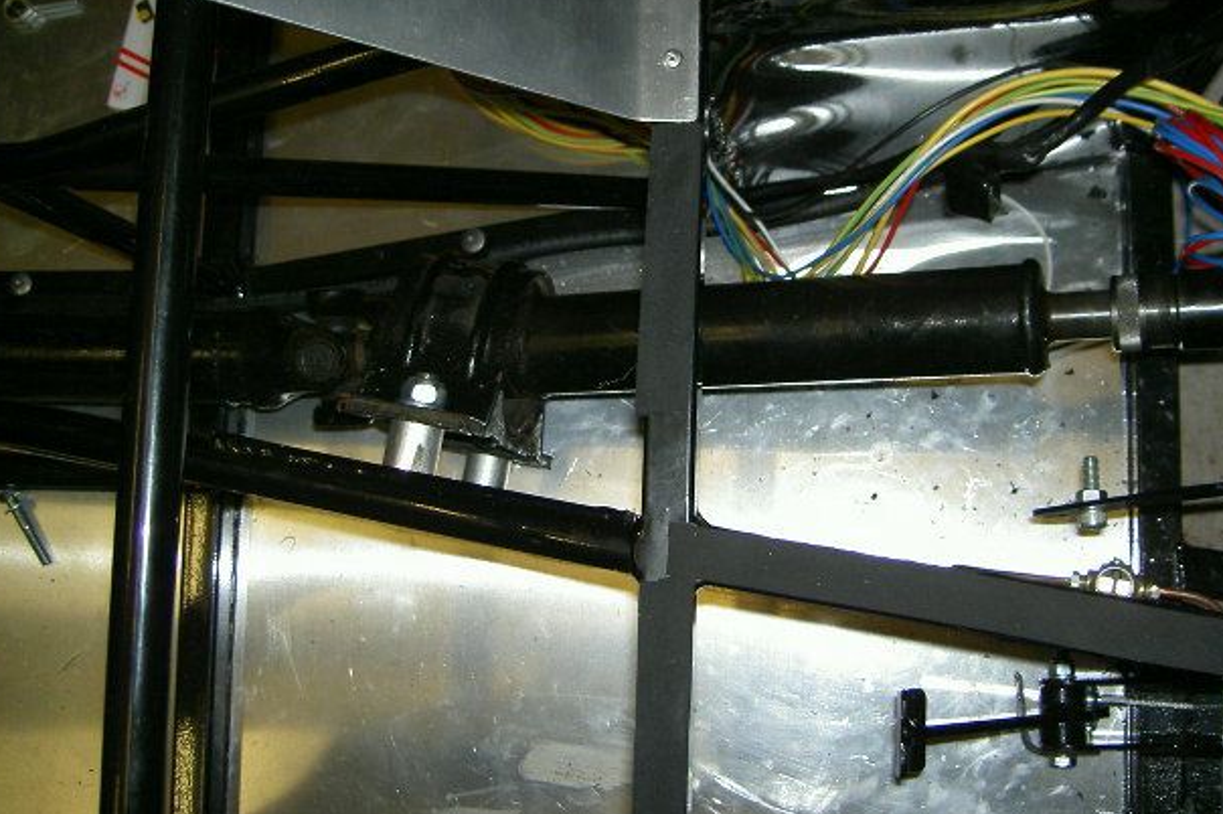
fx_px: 1460
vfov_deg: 31.1
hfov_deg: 45.5
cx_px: 622
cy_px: 360
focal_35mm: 43
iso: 100
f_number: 2.8
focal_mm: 8
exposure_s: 1/59.5
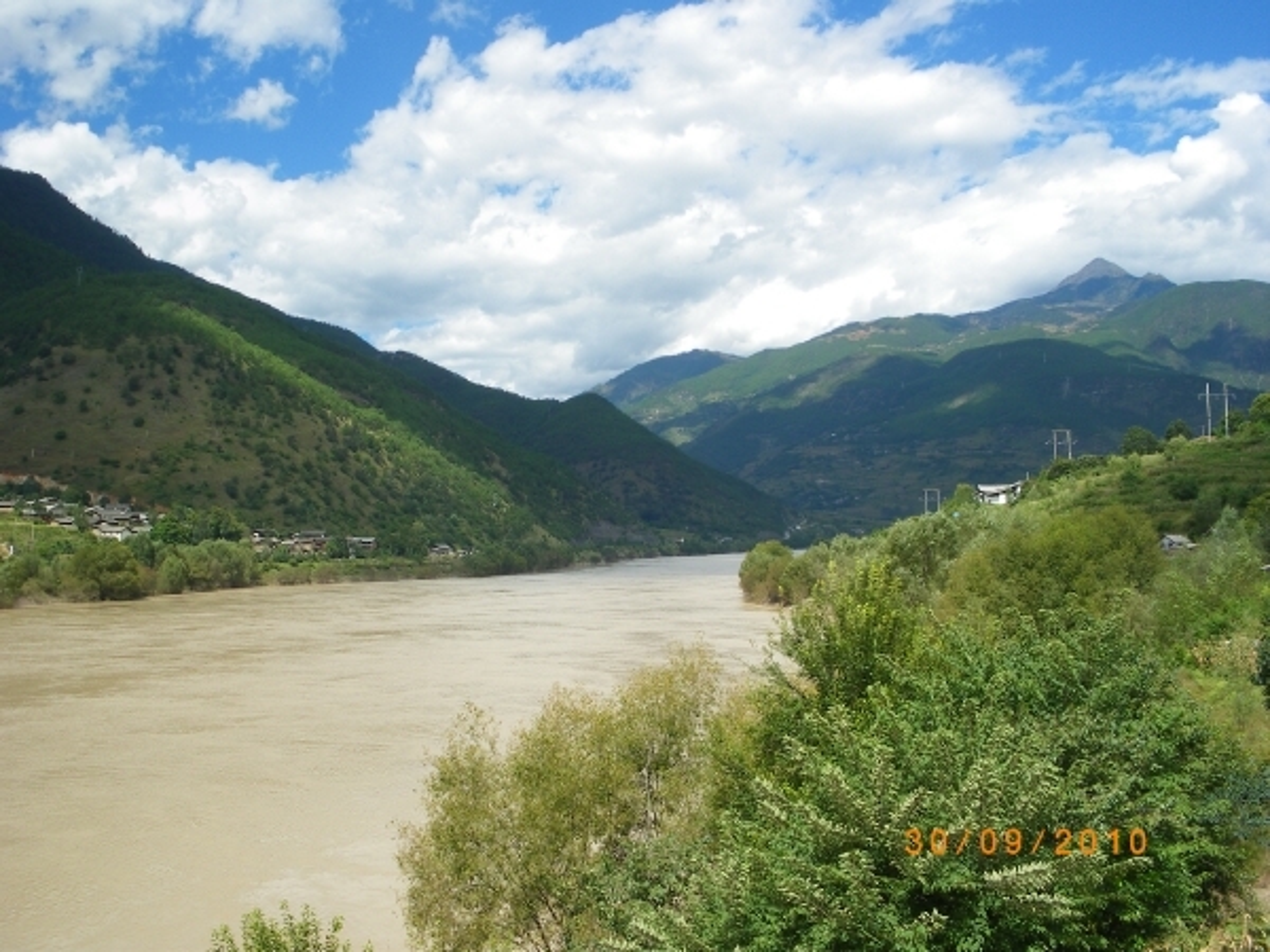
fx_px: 1321
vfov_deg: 39.7
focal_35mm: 36
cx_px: 635
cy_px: 476
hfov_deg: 51.4
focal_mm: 6.3
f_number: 5.4
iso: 80
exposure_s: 1/250
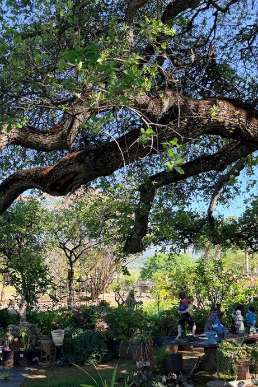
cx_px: 96
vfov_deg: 51.2
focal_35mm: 37
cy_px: 248
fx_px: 398
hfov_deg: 35.7
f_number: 1.78
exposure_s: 1/920
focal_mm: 6.76
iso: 100
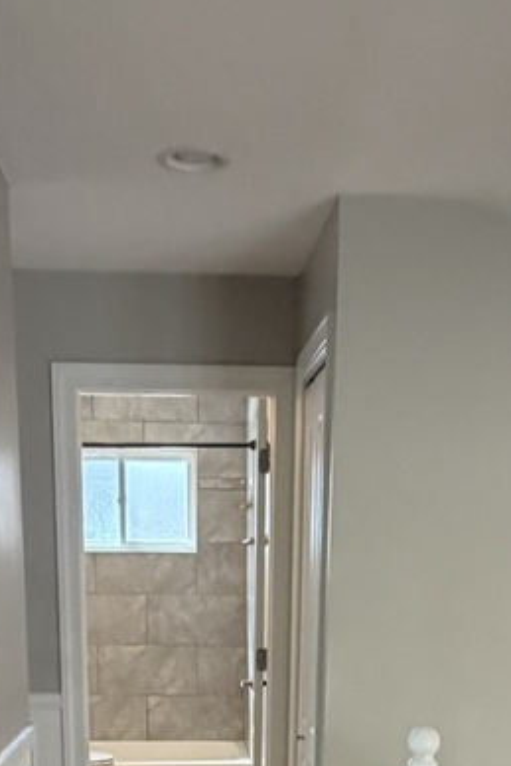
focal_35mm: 54
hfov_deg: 25.1
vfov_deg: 31.8
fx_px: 1149
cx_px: 255
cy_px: 877
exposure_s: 1/121
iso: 250
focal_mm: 2.22
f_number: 2.2
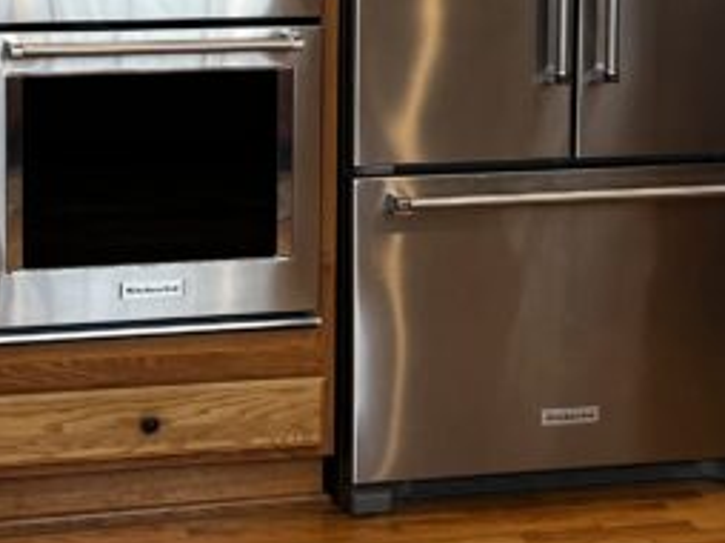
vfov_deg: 13.9
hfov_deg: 18.6
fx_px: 2197
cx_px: 200
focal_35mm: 105
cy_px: 37
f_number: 1.5
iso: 80
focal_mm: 5.7
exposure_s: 1/60
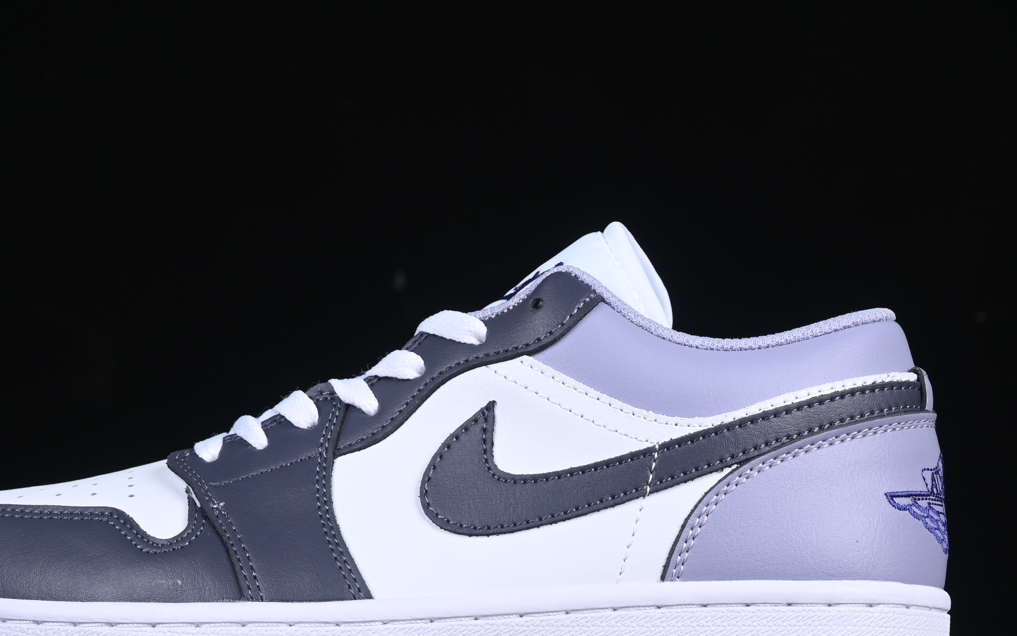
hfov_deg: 17.0
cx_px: 424
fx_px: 3409
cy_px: 367
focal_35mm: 123
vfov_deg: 10.6
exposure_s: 1/80
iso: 160
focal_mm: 50
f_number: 8
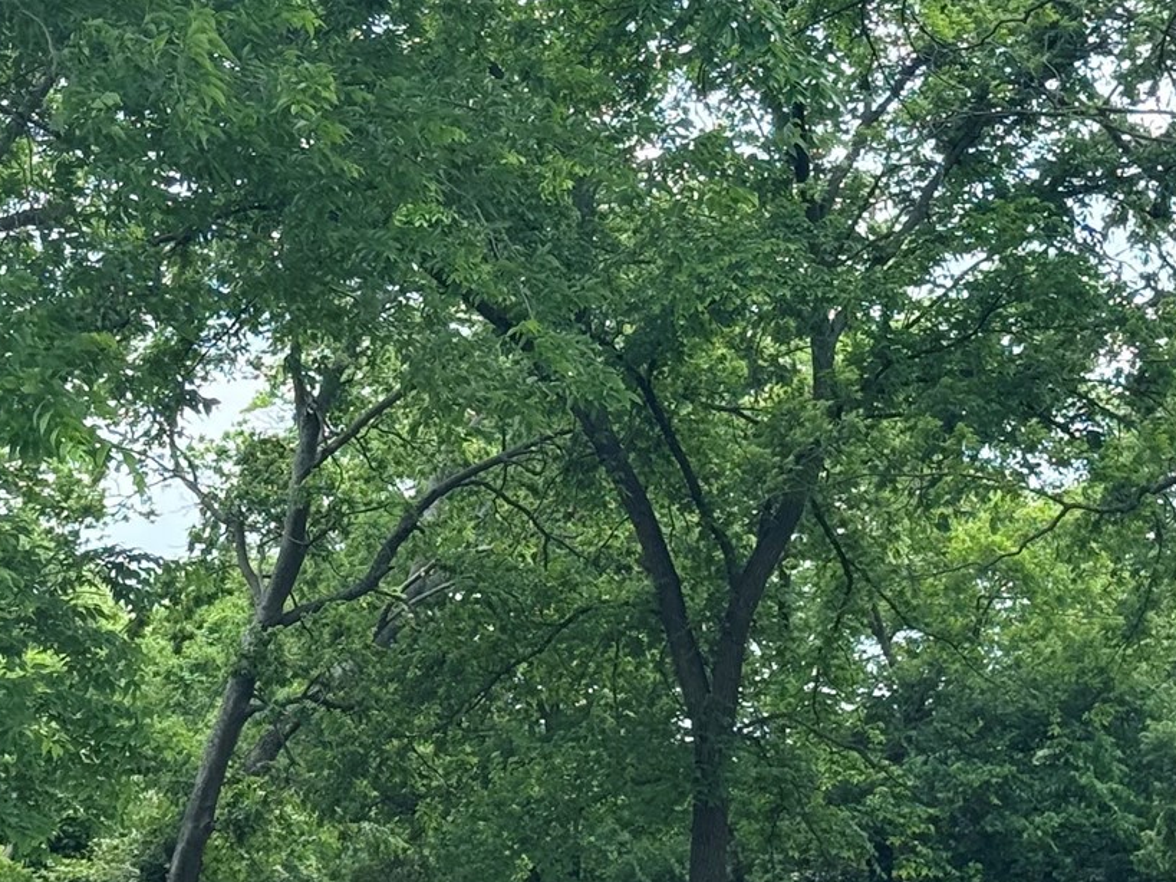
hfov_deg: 16.4
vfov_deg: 12.3
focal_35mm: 120
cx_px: 346
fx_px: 4076
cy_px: 688
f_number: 1.78
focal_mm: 6.76
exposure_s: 1/583
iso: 80
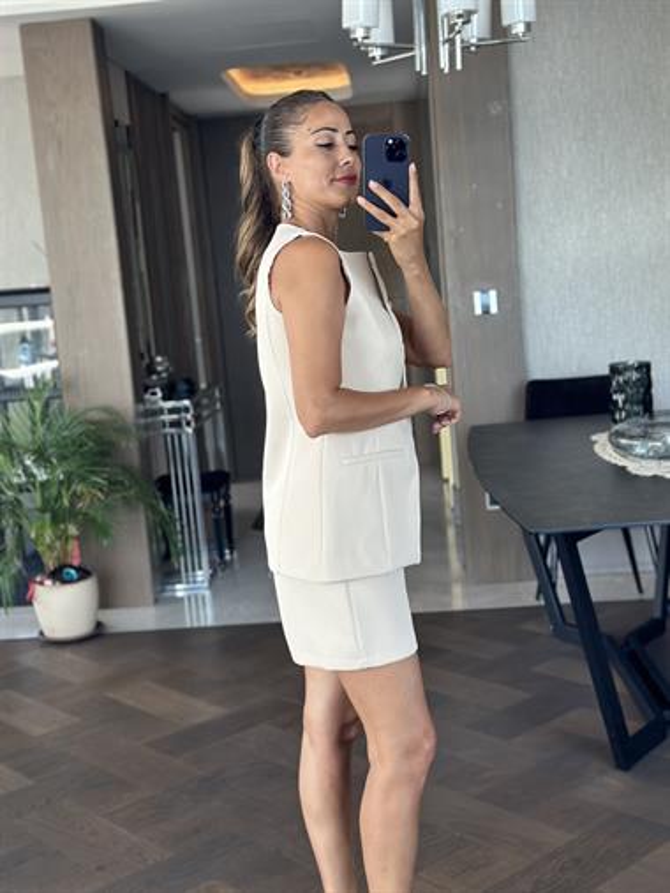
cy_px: 446
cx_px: 335
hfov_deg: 30.3
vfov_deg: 39.6
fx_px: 1238
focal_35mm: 48
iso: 125
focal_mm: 6.86
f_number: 1.78
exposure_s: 1/109
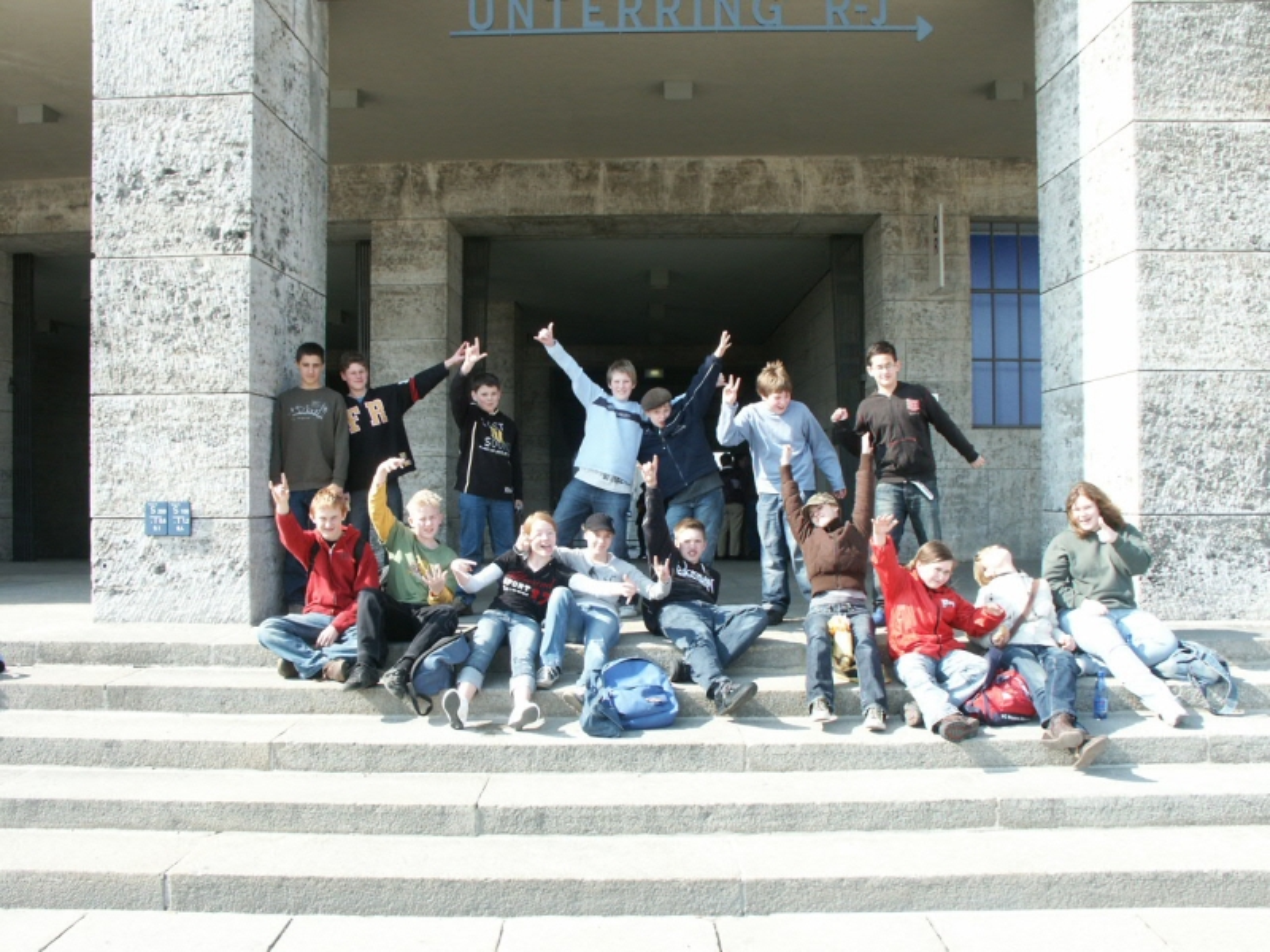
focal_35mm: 30
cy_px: 476
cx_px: 635
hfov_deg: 60.0
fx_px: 1101
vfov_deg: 46.8
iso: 100
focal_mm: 7.92
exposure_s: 1/180
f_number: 4.5
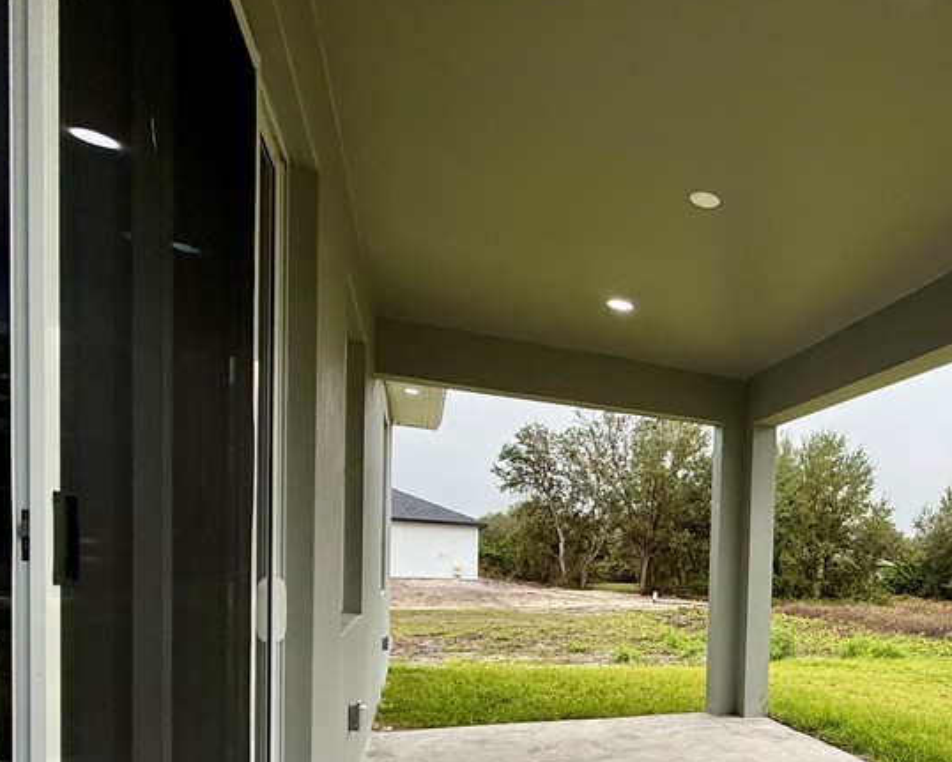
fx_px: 733
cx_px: 881
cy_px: 599
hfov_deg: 55.8
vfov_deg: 51.8
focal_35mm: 26
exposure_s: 1/234
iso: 50
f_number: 2.2
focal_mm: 2.22
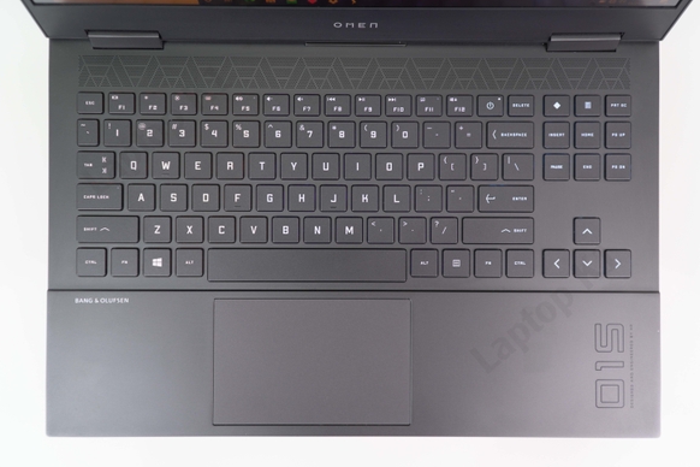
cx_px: 352
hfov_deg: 55.8
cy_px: 230
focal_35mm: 34
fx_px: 661
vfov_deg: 38.9
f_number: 4
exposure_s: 1/30
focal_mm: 22
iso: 160
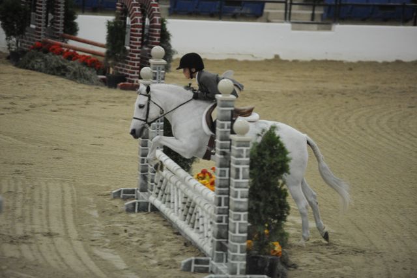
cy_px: 139
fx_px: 2315
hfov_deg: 10.3
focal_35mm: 200
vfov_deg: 6.9
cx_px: 208
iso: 6400
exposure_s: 1/400
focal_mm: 200
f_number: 2.8
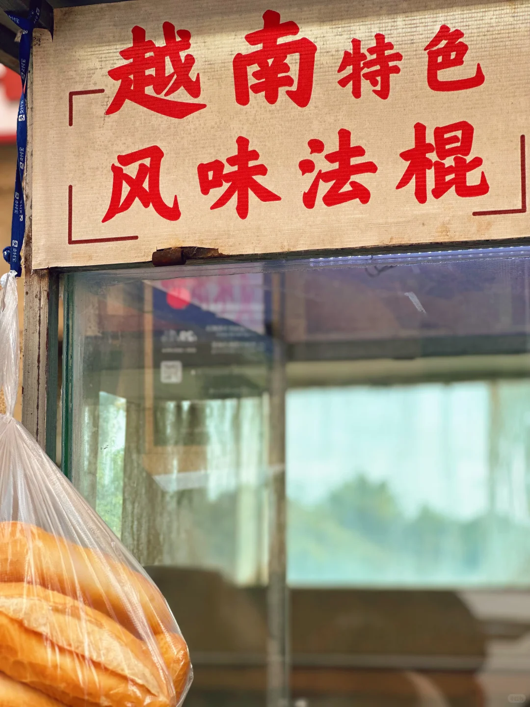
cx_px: 265
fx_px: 1572
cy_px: 354
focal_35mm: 77
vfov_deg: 25.3
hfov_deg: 19.1
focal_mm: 9
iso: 25
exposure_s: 1/216
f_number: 2.8
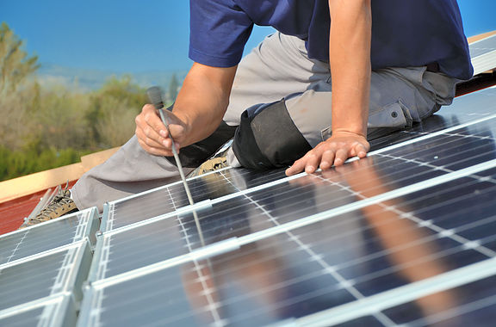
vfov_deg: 11.3
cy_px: 164
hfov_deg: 17.1
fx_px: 1648
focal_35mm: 120
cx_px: 248
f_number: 8
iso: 100
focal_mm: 80
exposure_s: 1/160
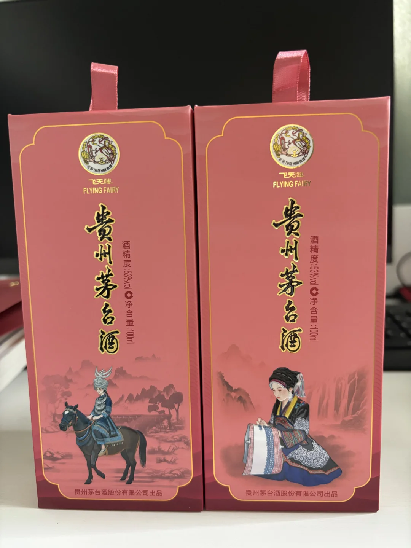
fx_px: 412
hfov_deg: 53.1
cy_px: 274
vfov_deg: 67.3
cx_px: 206
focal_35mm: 26
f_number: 1.6
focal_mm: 5.96
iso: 500
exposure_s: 1/50
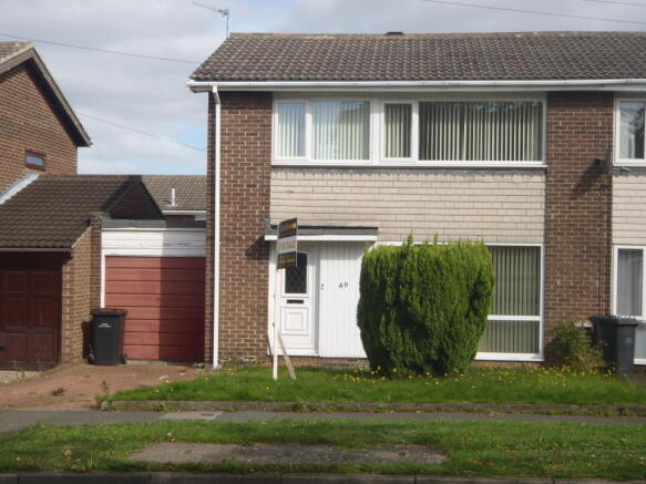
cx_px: 323
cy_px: 242
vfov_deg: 29.7
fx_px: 914
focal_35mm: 49
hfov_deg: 38.9
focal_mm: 8.89
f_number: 5
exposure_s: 1/250
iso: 64
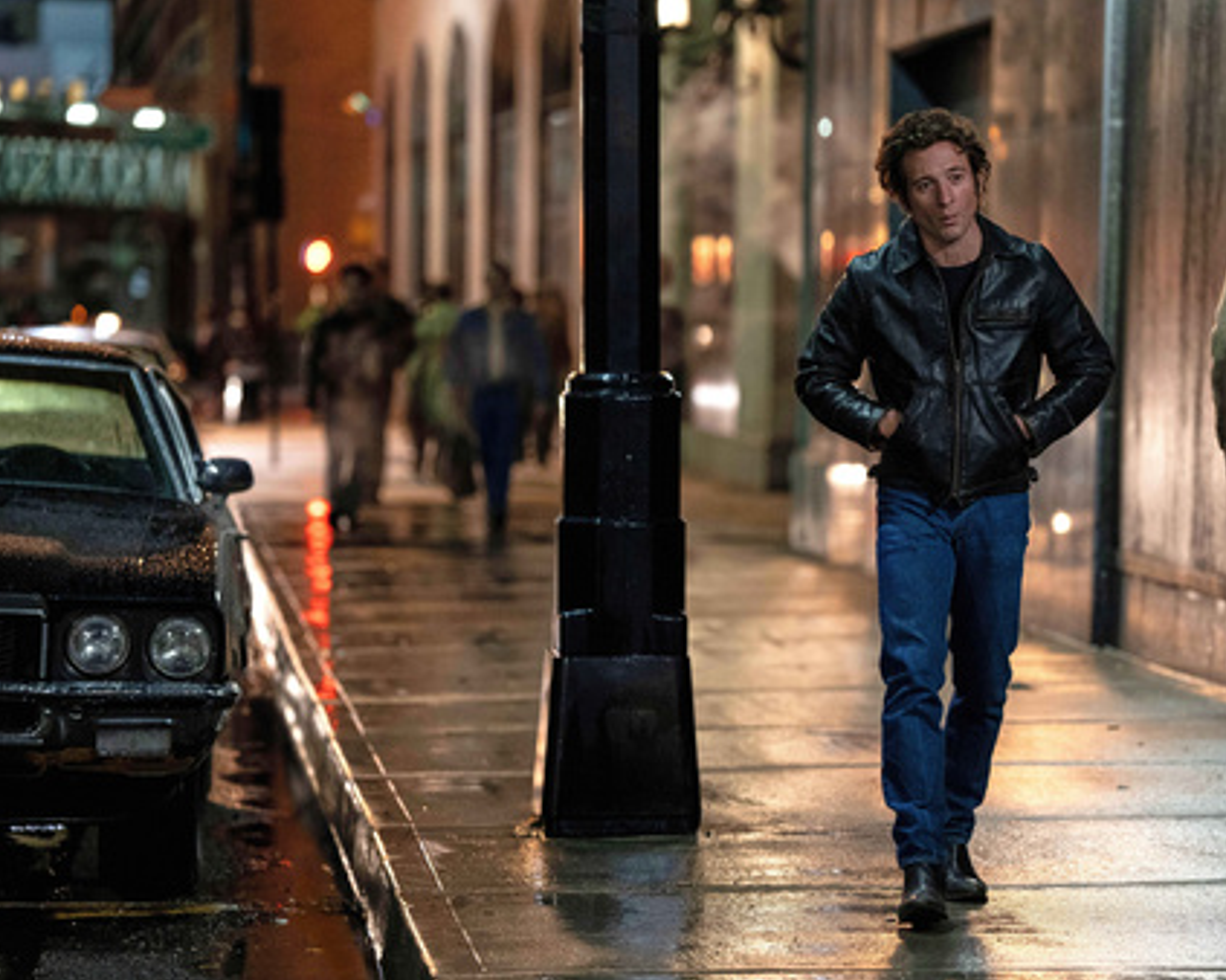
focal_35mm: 151
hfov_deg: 12.8
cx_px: 696
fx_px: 5476
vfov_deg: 10.2
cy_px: 491
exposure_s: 1/100
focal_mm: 133
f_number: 2.8
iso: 4000
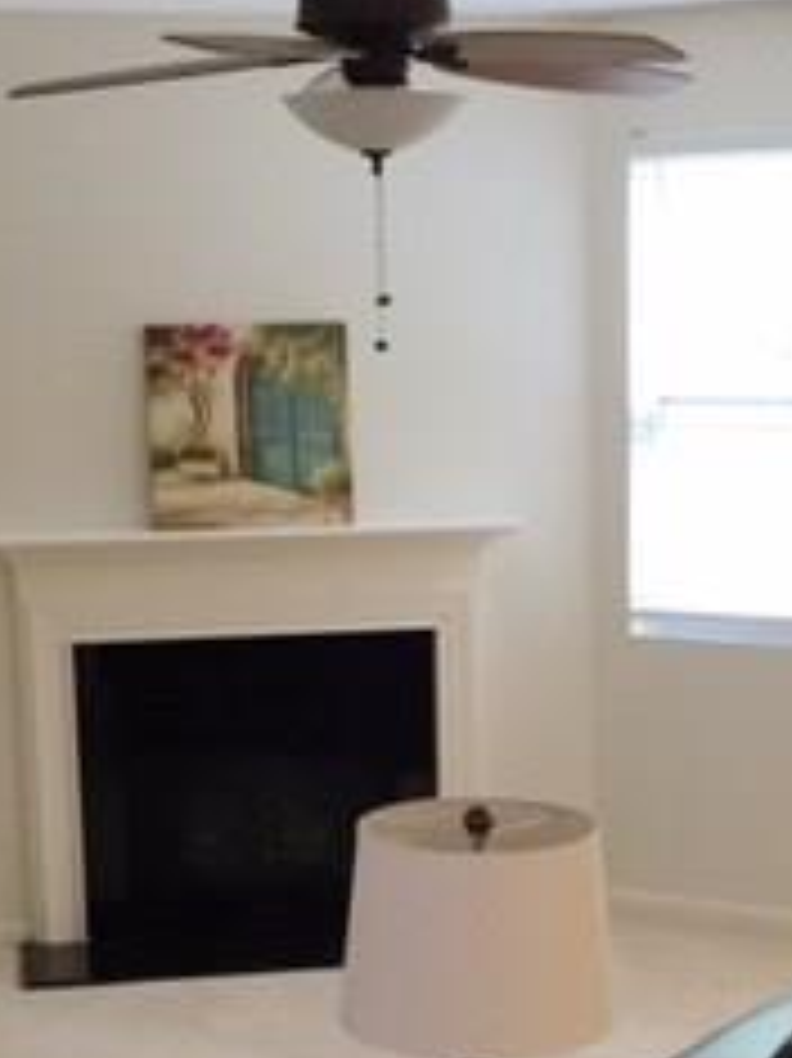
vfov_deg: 24.4
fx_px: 2412
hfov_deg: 18.6
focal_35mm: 79
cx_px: 468
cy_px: 828
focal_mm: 4.15
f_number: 2.2
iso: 64
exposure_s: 1/30
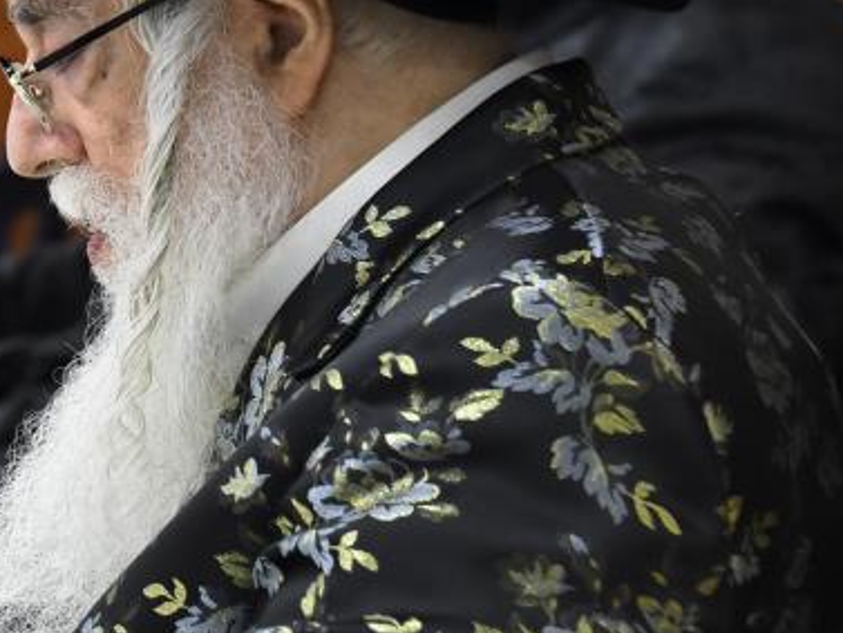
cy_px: 189
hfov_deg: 5.2
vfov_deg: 3.9
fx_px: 9233
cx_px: -34
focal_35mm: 379
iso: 4000
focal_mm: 145
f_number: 5.6
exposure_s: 1/160
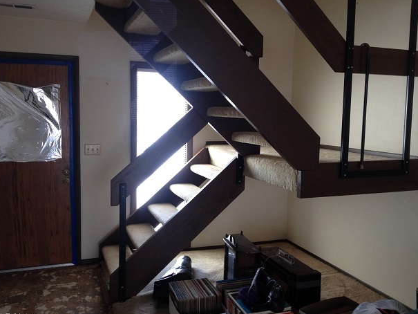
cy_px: 158
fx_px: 447
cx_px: 211
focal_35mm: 37
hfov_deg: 50.1
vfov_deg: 38.7
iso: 64
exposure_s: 1/60
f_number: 2.4
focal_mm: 4.28
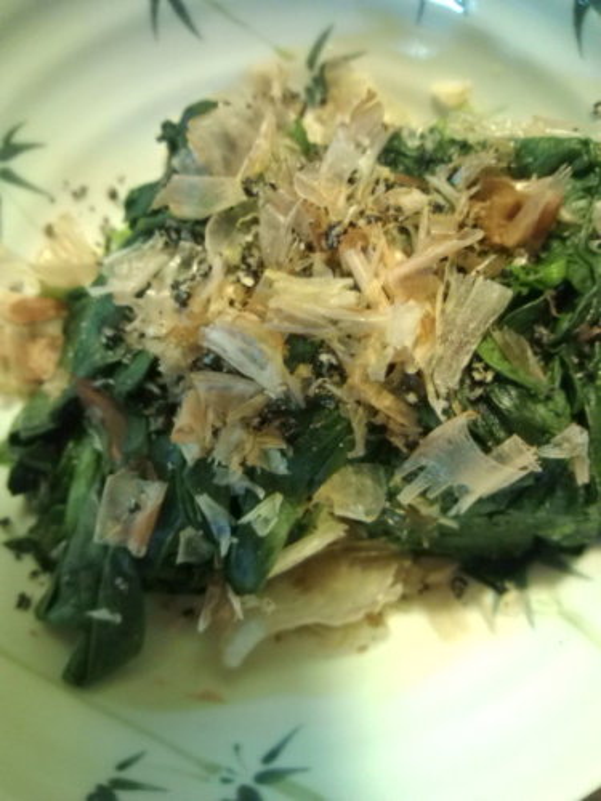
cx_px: 300
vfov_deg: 56.8
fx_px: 741
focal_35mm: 32
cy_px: 400
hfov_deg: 44.2
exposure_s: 1/3.85
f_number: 2.8
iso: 111
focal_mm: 3.3
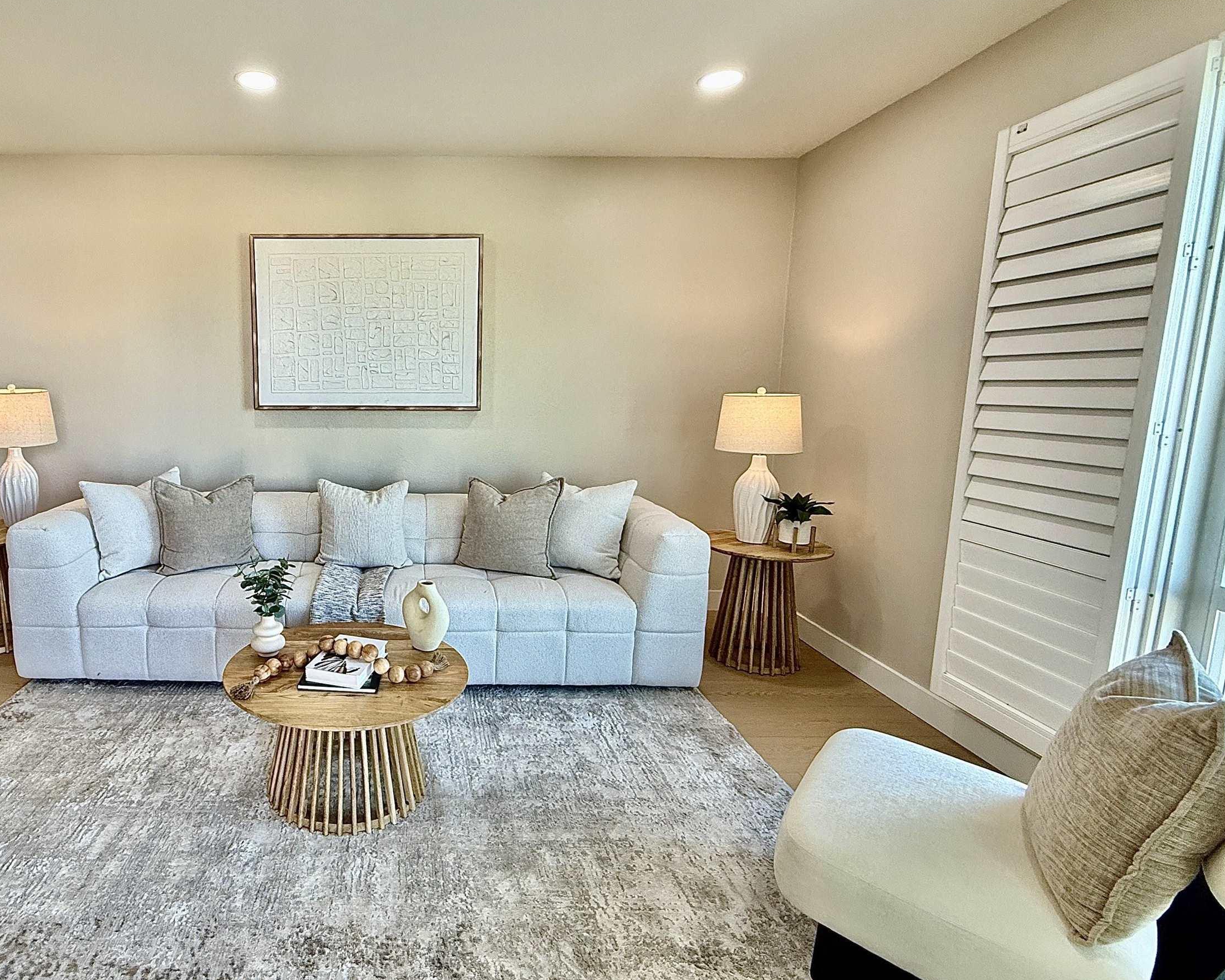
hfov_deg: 80.2
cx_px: 397
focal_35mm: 19
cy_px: 472
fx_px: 689
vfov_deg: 70.8
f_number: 2.2
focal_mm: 2.22
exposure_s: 1/120
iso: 125
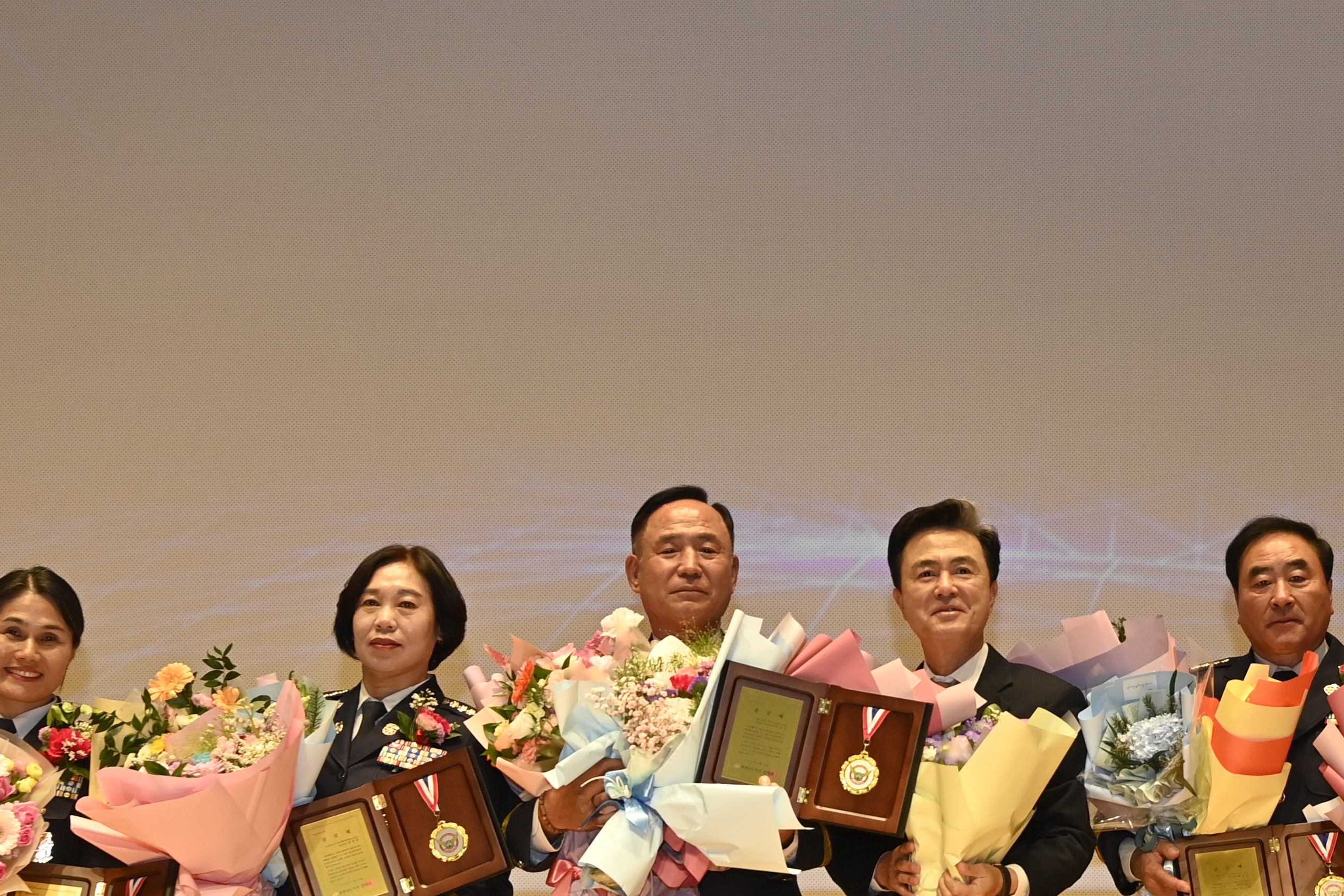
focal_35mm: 83
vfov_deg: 16.4
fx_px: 3098
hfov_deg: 24.3
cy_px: 635
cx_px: 972
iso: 800
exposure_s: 1/200
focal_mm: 38
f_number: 6.3
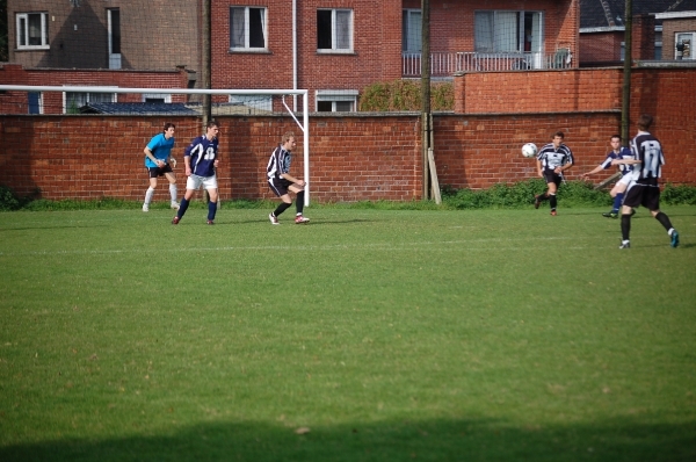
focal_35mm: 150
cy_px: 231
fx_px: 2895
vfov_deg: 9.1
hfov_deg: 13.7
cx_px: 348
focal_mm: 100
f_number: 4.8
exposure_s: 1/1000
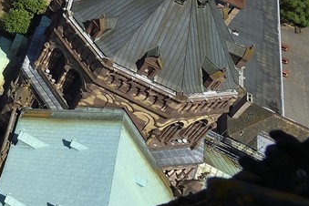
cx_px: -326
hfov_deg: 18.3
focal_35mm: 66
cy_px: -160
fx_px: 566
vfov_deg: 17.1
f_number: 14
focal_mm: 14
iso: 200
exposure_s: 1/250
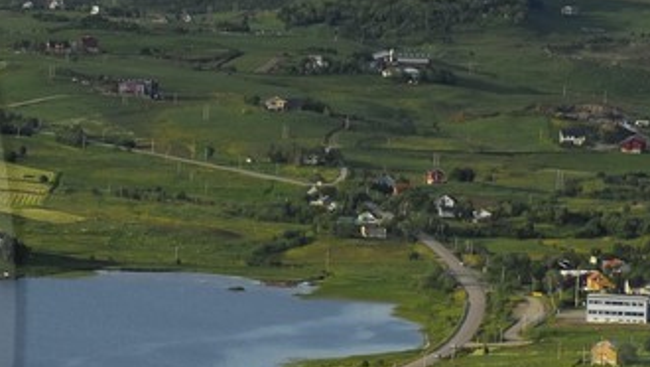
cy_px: 302
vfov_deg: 3.6
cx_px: -796
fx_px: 5907
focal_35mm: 343
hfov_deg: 6.1
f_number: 4
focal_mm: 45
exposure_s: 1/800
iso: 100
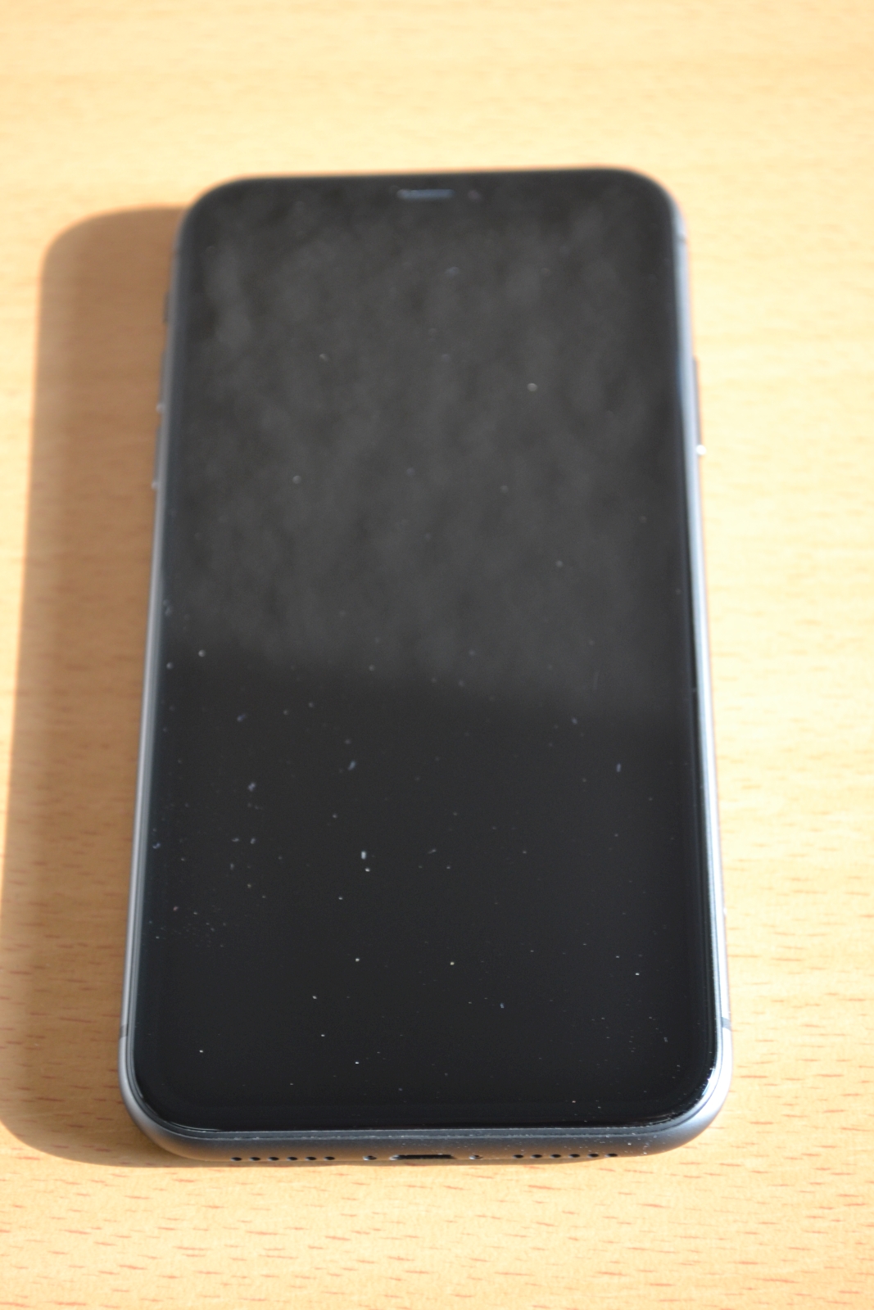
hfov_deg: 19.7
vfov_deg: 29.2
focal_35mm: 69
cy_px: 655
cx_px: 437
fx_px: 2512
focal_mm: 46
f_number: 5.3
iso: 560
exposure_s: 1/60
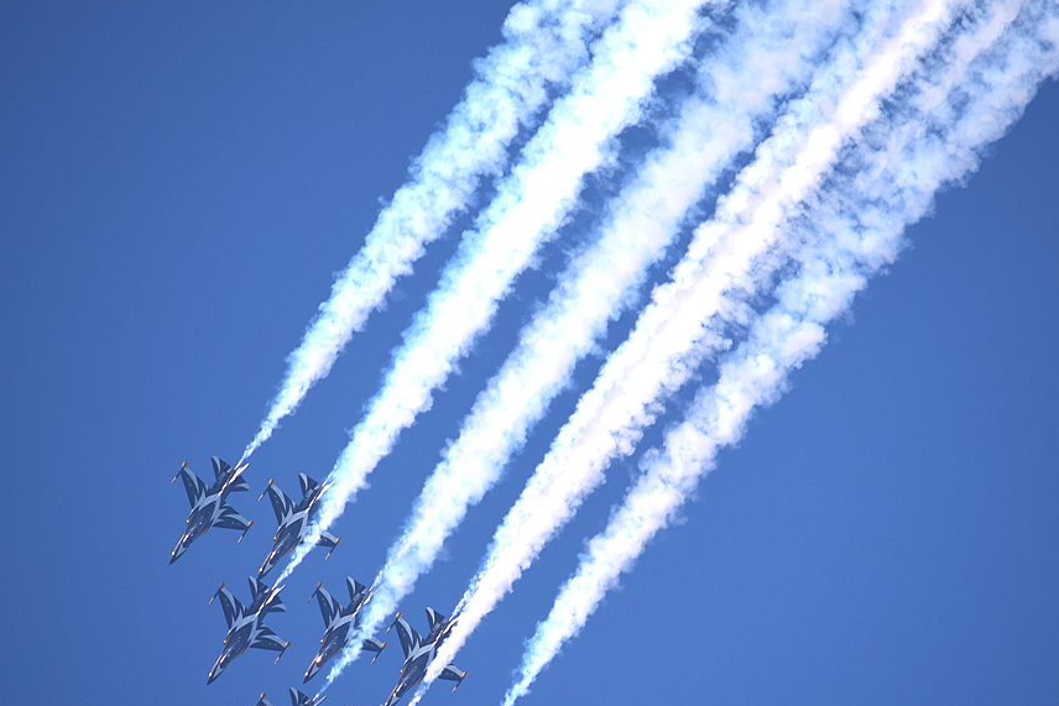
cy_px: 432
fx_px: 25772
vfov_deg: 1.6
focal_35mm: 876
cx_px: 596
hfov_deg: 2.4
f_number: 8
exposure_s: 1/1000
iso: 200
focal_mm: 500
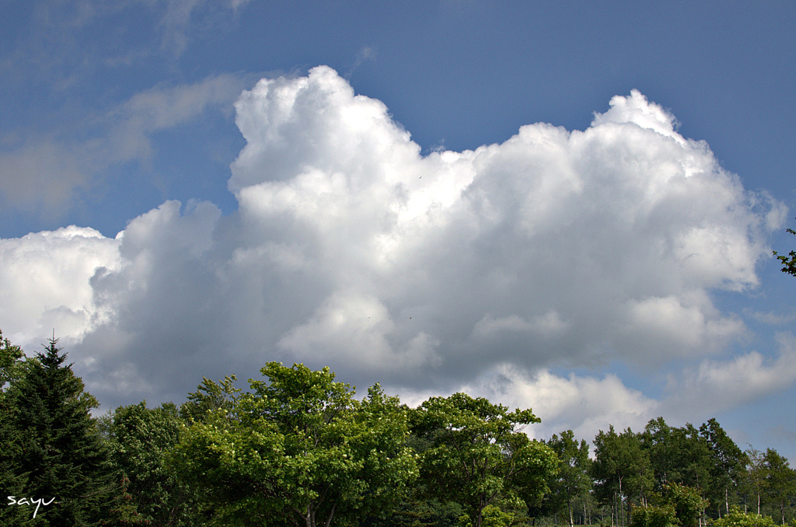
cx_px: 398
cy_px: 264
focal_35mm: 52
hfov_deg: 37.9
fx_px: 1158
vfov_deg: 25.6
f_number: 8
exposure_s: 1/1500
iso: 100
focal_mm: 35
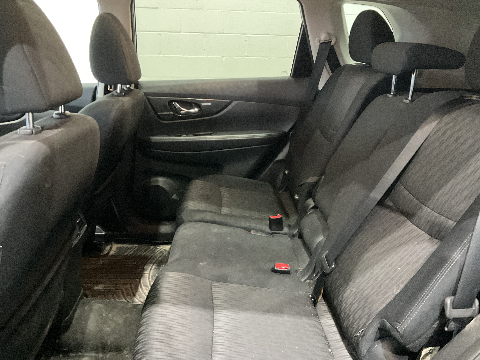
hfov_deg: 61.7
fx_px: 402
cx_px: 240
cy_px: 180
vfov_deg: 48.2
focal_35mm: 29
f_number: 1.8
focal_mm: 3
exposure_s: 1/24
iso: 500
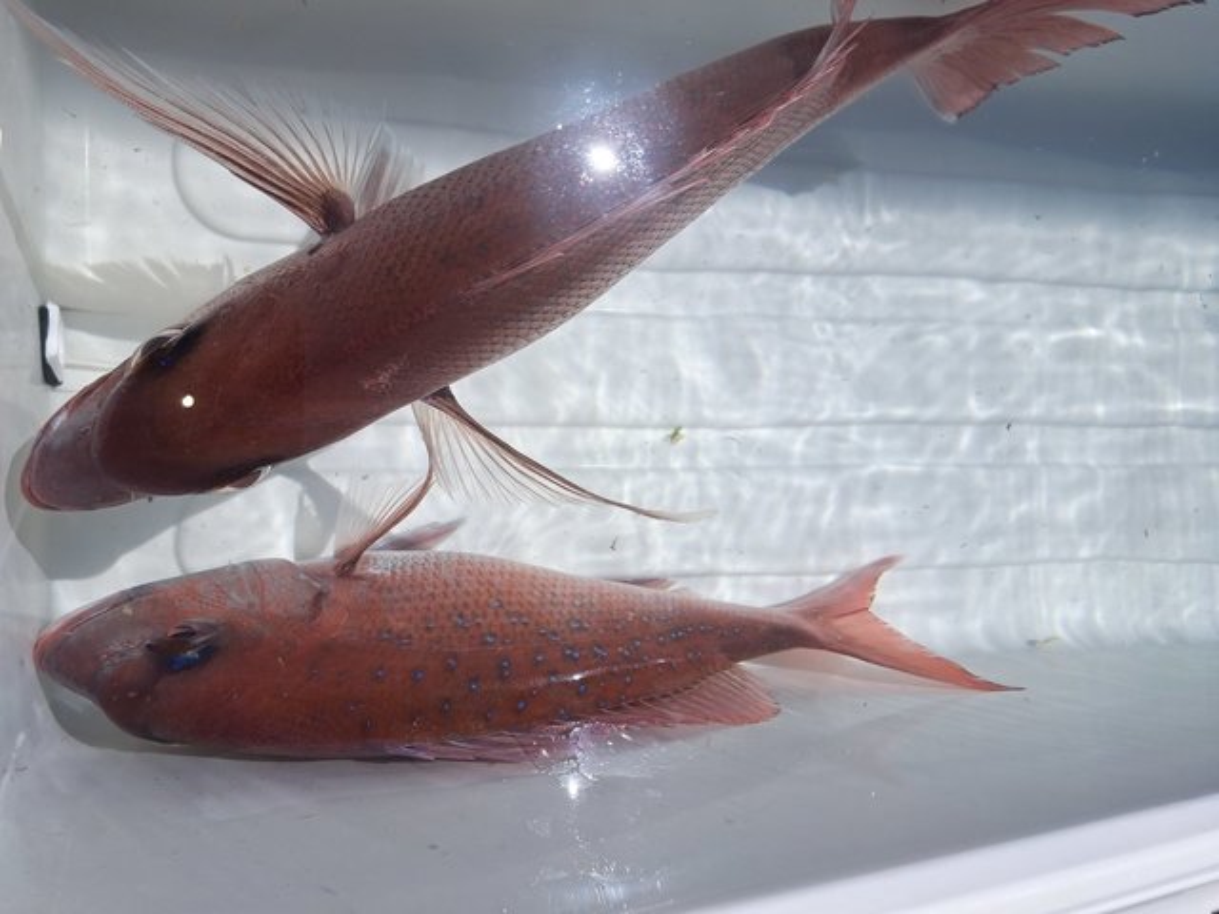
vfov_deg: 56.8
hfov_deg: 71.6
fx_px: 845
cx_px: 610
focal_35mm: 24
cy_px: 457
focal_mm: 5.23
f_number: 1.8
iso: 50
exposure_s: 1/1282
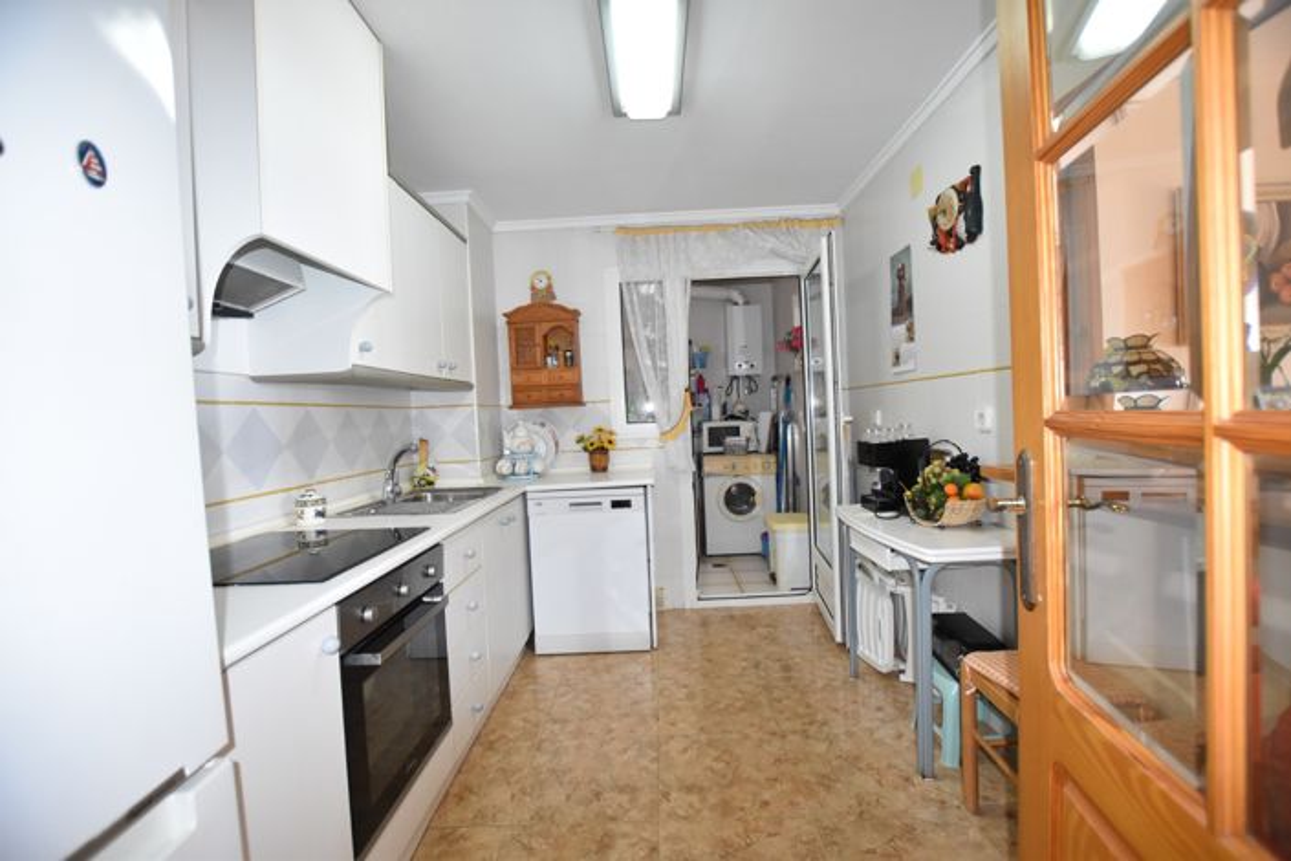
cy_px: 430
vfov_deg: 77.3
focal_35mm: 15
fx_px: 538
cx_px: 646
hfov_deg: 100.4
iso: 2000
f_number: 3.5
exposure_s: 1/200
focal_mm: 10
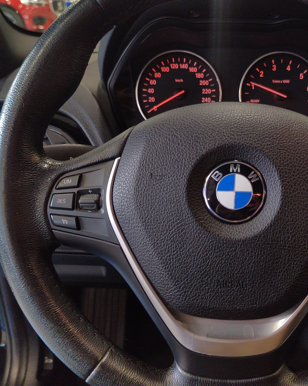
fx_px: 456
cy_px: 195
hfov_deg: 36.2
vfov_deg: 45.8
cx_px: 240
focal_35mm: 40
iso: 2156
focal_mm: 5.52
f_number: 1.9
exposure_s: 1/120
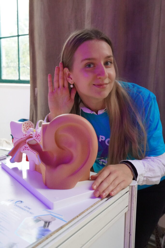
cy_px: 124
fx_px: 247
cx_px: 82
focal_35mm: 36
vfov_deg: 53.1
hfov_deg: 36.9
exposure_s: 1/100
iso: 6400
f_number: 4
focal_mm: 24
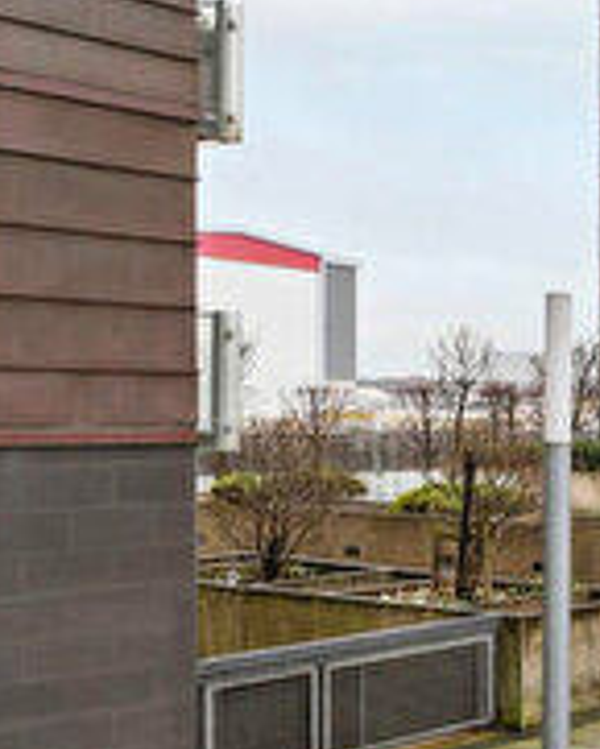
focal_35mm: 60
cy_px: -143
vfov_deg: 27.8
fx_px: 1327
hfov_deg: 19.9
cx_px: 1030
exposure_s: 1/80
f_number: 5.6
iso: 400
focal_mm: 11
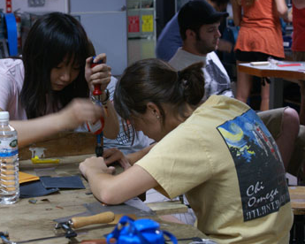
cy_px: 122
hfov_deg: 23.0
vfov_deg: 18.6
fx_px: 746
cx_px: 108
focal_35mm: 83
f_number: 5.6
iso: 400
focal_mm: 45
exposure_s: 1/15
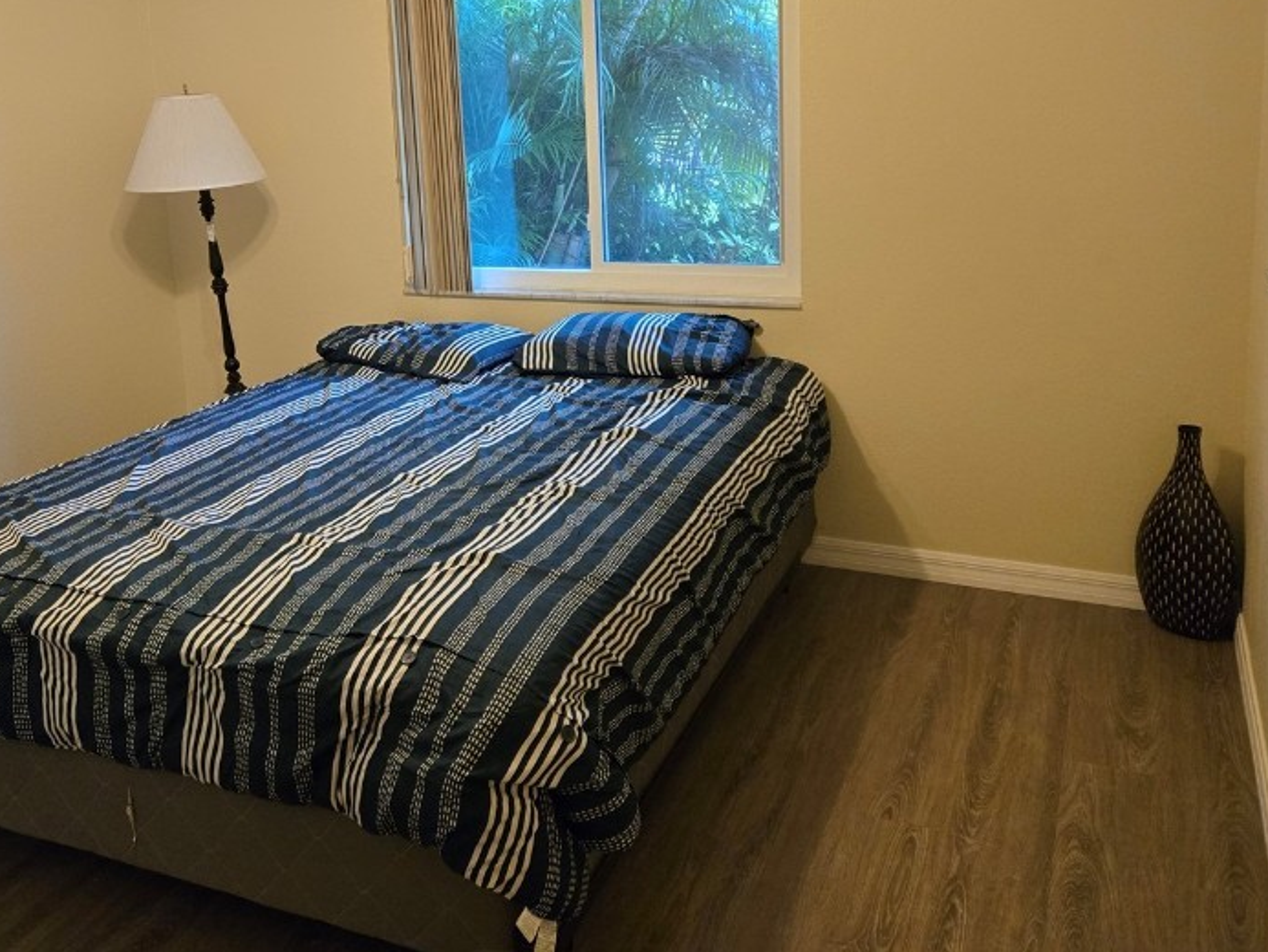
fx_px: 1246
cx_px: 503
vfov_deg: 41.0
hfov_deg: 53.5
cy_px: 280
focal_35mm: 34
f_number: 1.8
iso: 640
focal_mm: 5.4
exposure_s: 1/120
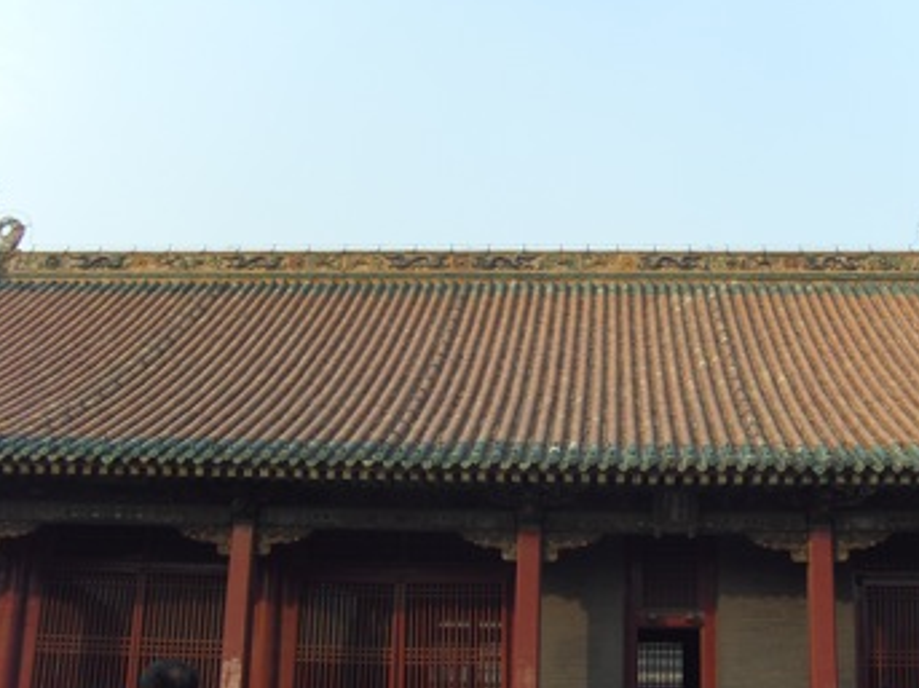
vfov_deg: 29.1
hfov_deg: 37.9
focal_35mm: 50
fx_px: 1327
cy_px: 340
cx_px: 581
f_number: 3.5
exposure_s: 1/250
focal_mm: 6.6
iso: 80
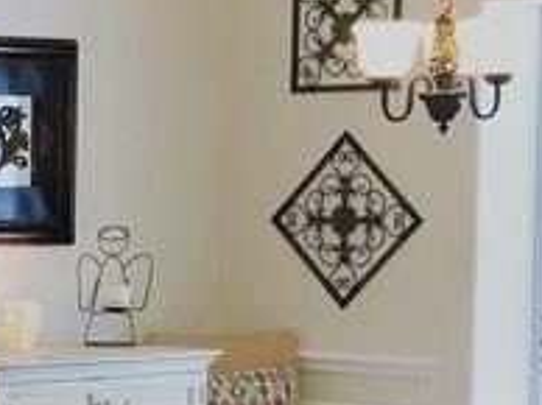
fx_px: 2314
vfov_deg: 10.0
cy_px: 371
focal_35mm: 148
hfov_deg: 12.0
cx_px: -528
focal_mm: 3.99
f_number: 1.8
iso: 32
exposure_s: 1/30
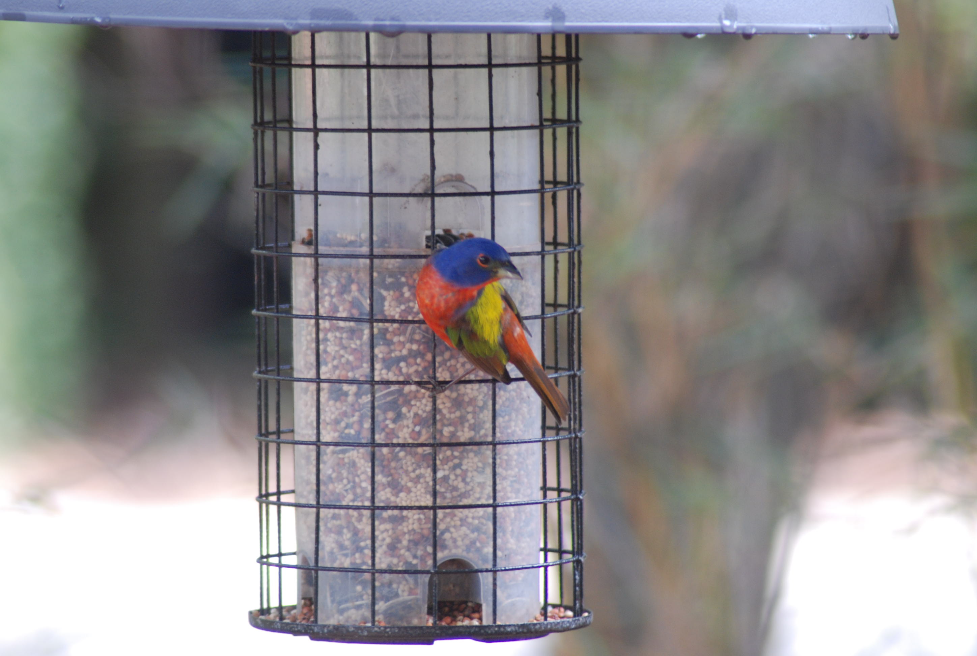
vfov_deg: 3.1
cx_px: 488
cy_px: 328
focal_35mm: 450
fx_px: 12238
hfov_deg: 4.6
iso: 400
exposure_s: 1/40
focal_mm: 300
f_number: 5.6
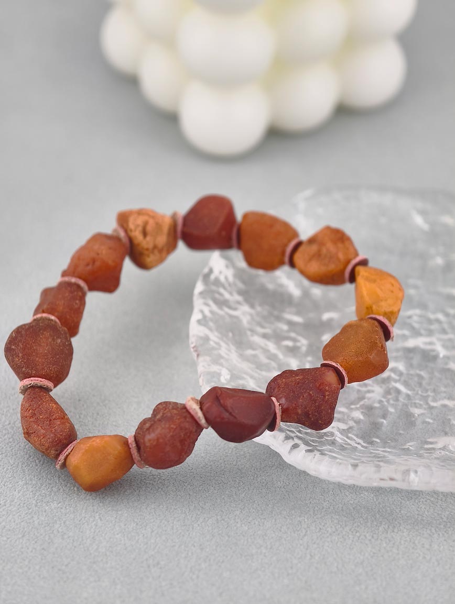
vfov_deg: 23.0
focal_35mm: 85
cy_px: 302
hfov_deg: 17.4
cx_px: 228
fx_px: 1486
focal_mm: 22.48
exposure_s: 1/160
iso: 125
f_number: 2.67
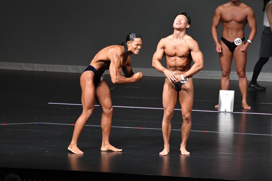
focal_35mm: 300
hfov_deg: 6.9
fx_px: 2266
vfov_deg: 4.6
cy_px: 90
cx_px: 136
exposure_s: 1/400
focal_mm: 200
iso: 5000
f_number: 5.6
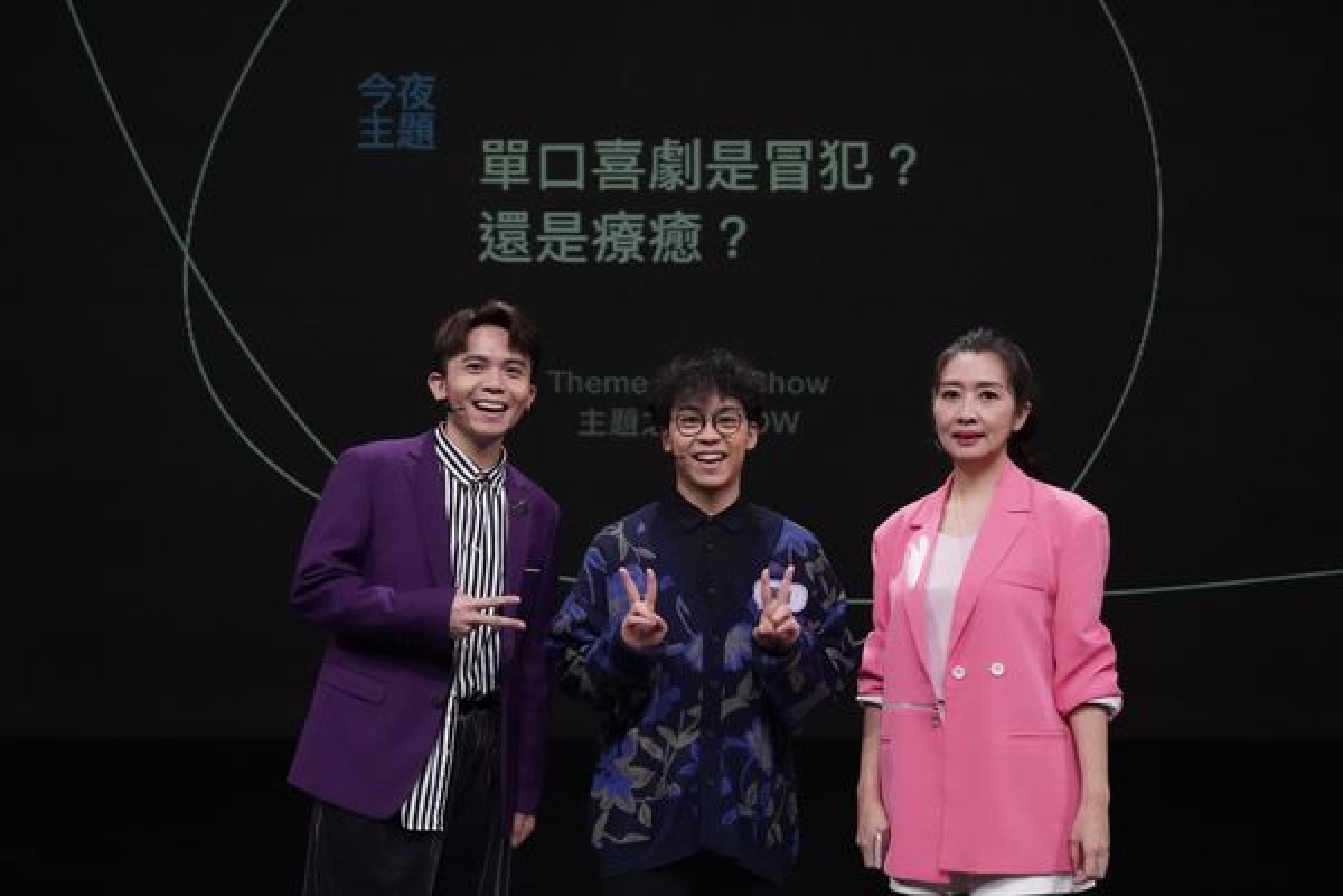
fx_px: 1828
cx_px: 672
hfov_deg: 40.3
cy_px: 448
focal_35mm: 49
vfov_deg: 27.5
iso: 12800
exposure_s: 1/250
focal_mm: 49
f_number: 8
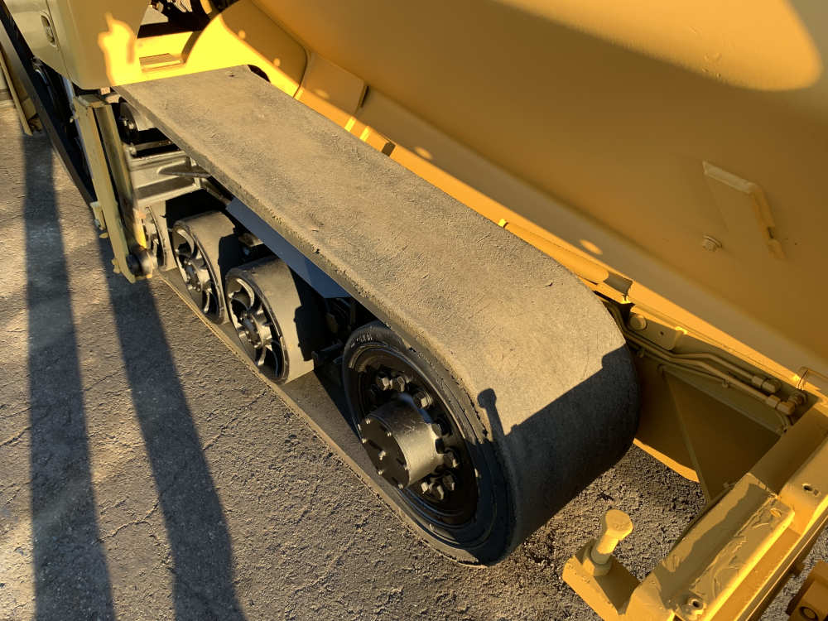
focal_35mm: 26
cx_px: 414
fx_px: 622
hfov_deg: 67.3
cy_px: 310
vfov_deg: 53.1
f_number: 1.8
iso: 25
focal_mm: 4.25
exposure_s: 1/122
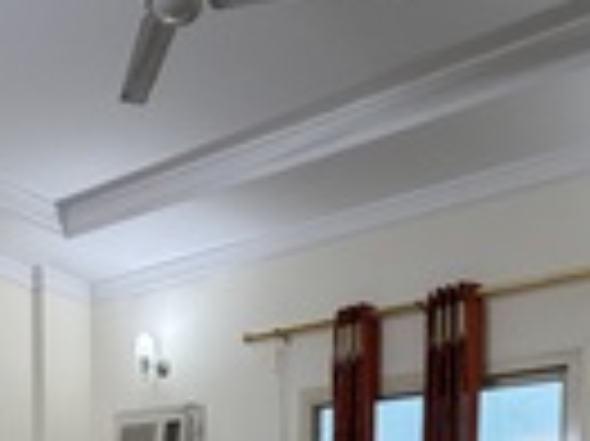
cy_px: 637
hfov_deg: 38.9
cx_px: 327
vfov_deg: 24.2
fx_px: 834
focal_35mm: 49
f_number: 2.2
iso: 250
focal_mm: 2.22
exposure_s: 1/100
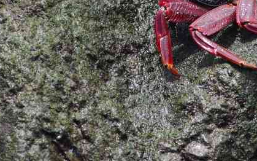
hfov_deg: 2.5
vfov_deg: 1.6
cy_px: -36
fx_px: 5870
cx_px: 151
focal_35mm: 838
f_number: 8
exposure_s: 1/250
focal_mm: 230
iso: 800
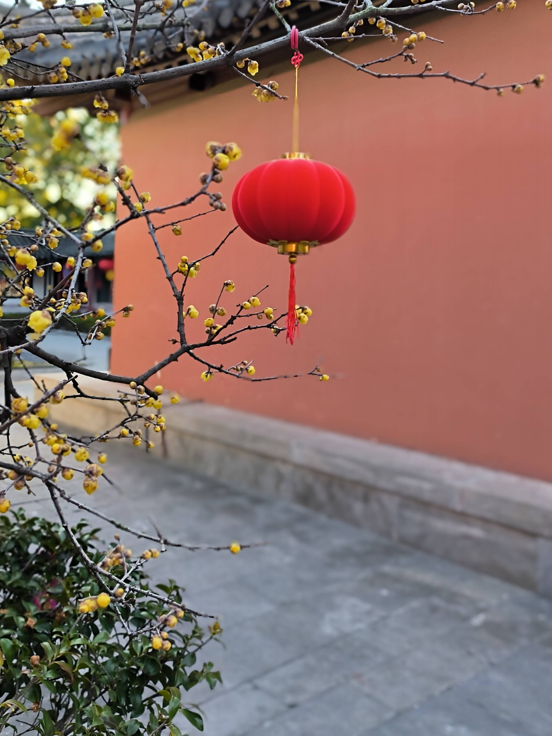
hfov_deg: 40.7
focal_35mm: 35
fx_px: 744
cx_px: 270
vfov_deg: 52.0
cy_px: 272
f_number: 4
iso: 191
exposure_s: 1/99.9
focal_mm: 5.52
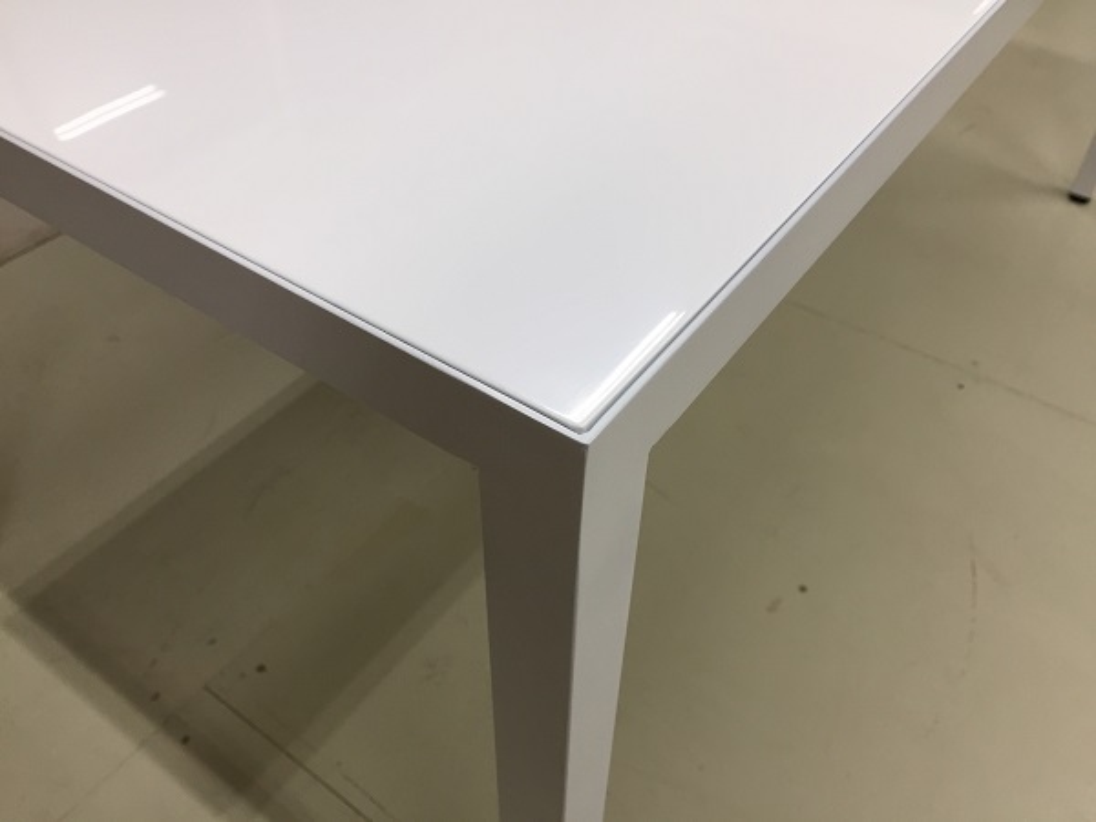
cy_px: 411
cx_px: 548
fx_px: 918
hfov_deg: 61.7
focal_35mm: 29
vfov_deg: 48.2
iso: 32
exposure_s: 1/40
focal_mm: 4.15
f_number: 2.2
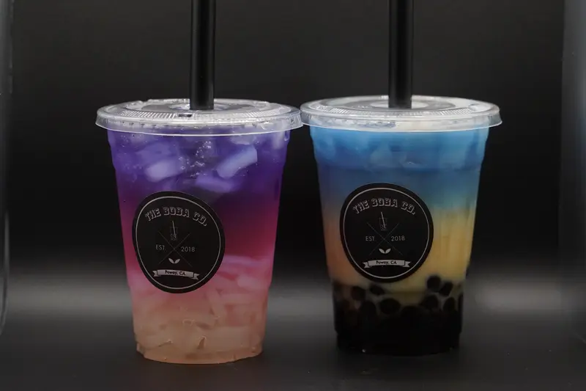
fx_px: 1823
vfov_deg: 12.2
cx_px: 293
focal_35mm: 112
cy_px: 196
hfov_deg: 18.3
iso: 800
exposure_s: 1/640
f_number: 4.5
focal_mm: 75
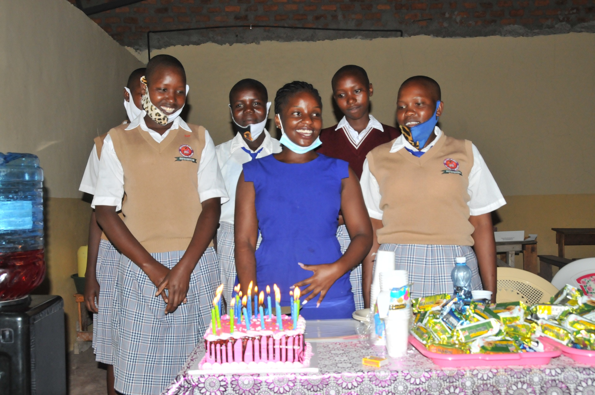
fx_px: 644
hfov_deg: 49.6
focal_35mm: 39
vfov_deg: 34.1
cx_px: 298
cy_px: 198
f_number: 9
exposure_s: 1/250
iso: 1000
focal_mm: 26
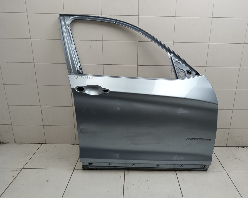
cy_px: 99
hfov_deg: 60.3
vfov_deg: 50.0
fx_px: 213
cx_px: 136
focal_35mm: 29
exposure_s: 1/100
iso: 237
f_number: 1.9
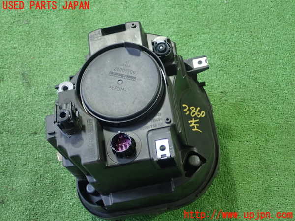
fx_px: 418
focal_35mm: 49
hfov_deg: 38.9
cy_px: 110
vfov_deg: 29.7
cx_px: 148
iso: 500
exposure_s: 1/50
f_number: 3.2
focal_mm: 8.99
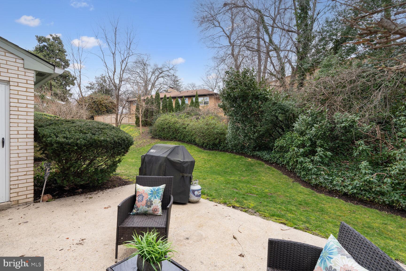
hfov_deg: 93.3
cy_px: 136
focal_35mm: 17
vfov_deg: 70.4
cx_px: 203
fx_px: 192
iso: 200
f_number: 8
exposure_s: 1/125
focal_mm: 17
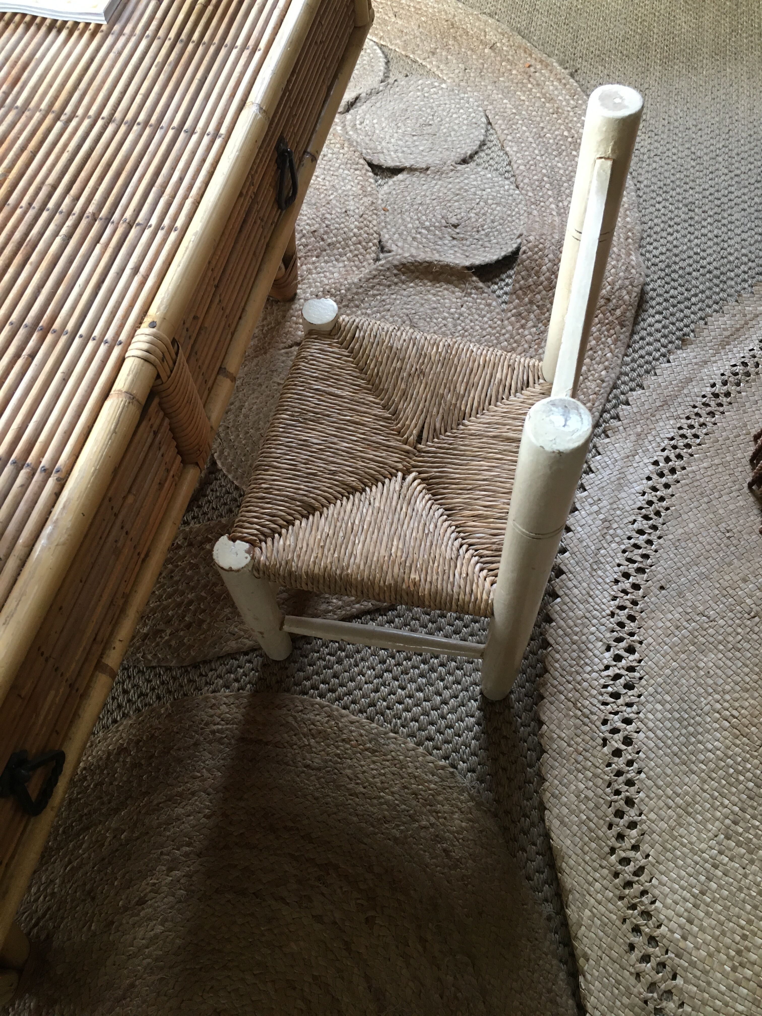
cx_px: 381
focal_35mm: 29
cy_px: 508
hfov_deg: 48.2
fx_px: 851
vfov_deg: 61.7
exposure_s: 1/33
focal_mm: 4.15
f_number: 2.2
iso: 125
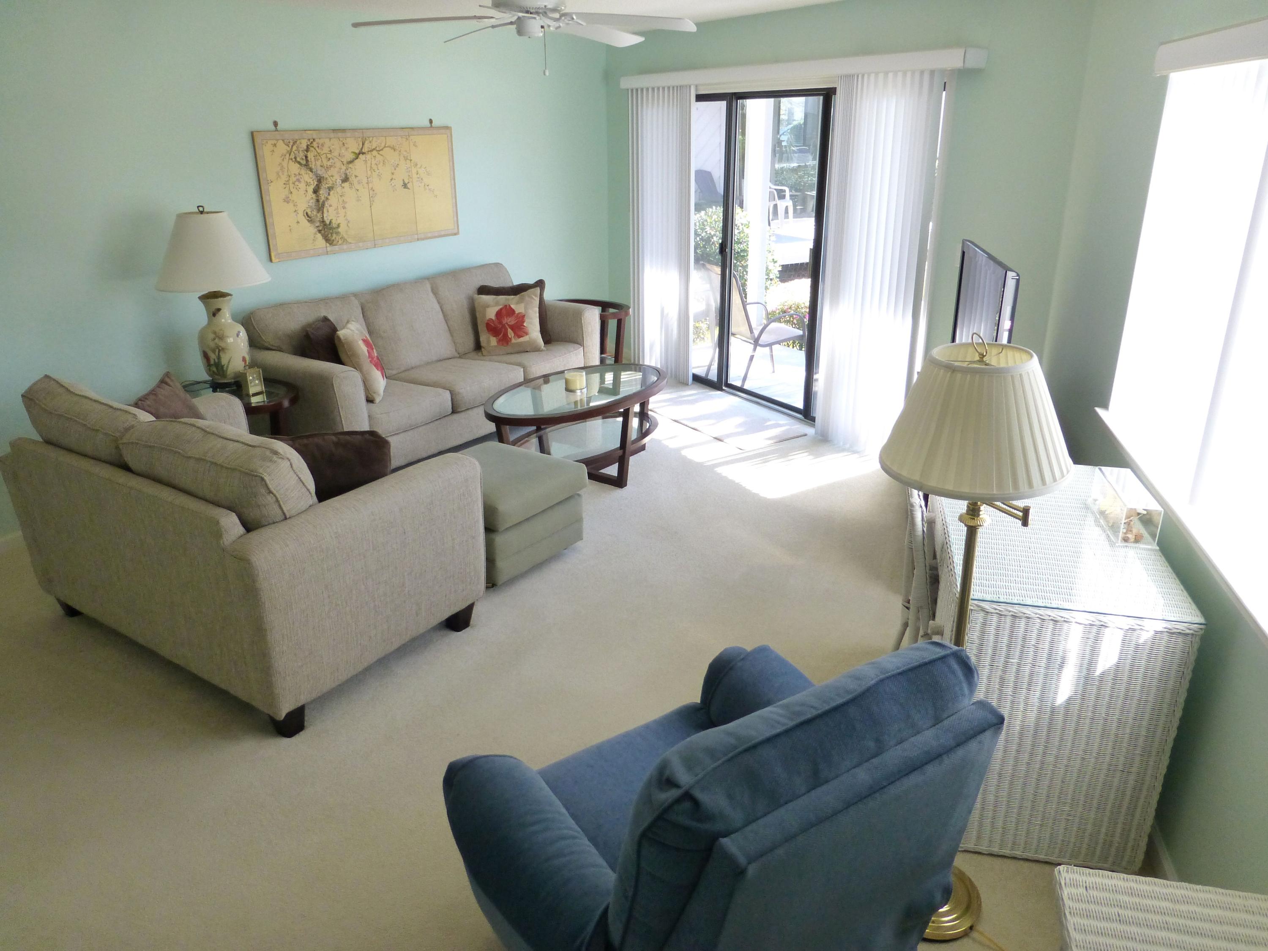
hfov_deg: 71.6
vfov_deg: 56.8
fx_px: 879
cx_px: 634
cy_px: 476
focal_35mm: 24
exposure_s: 1/160
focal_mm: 4.3
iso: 400
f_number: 3.3
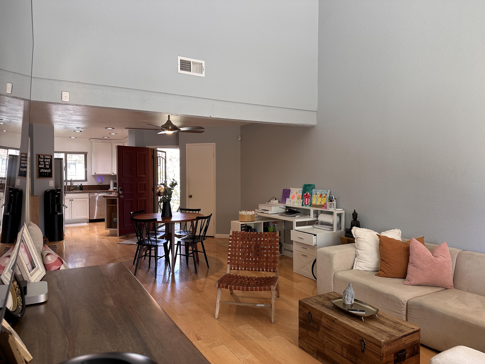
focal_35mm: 24
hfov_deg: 71.6
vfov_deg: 56.8
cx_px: 242
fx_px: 336
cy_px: 182
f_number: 1.78
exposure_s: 1/120
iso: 125
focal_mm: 6.86
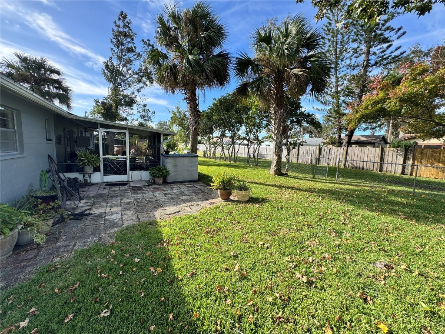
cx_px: 222
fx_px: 180
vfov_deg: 85.7
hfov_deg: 102.1
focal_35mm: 14
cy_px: 167
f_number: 2.2
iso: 40
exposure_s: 1/720
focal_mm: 2.22
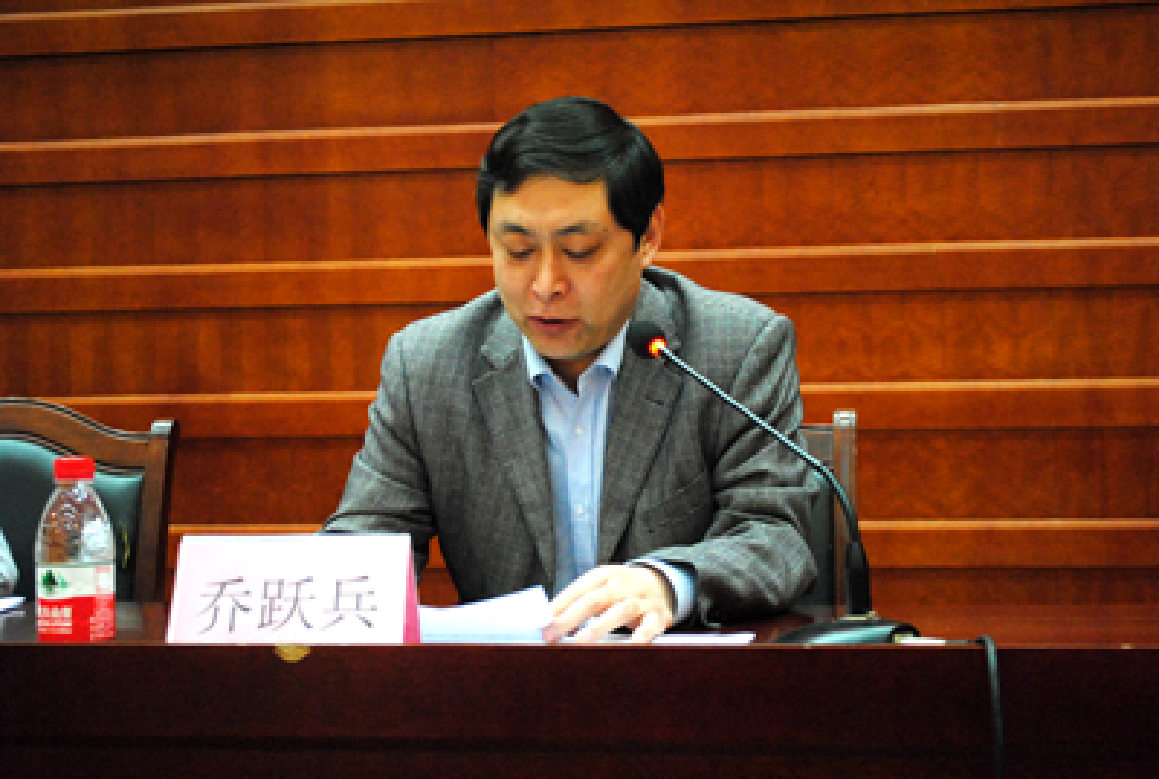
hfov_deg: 35.0
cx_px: 580
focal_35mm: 57
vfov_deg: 23.9
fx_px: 1840
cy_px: 390
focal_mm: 38
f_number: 5
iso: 1600
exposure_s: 1/13
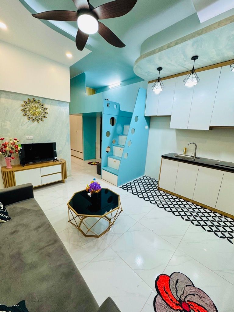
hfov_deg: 85.7
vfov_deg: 102.1
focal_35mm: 14
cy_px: 156
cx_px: 117
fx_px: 126
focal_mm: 2.22
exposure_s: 1/100
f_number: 2.2
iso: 125
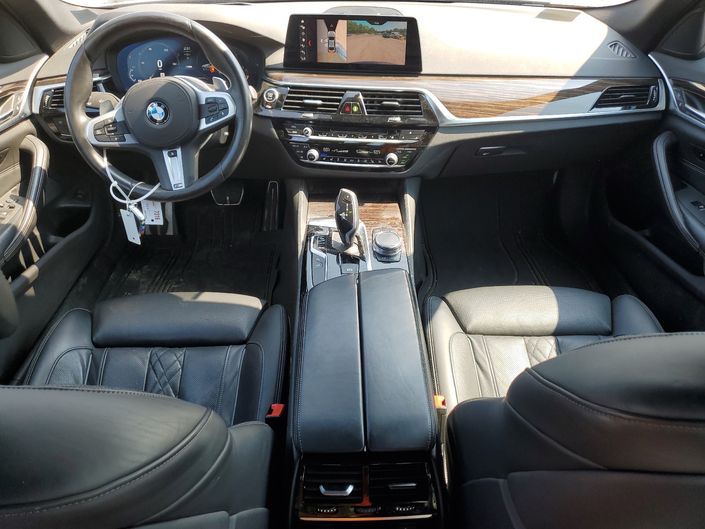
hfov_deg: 67.3
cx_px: 352
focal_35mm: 26
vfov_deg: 53.1
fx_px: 530
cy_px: 264
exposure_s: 1/294
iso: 50
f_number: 1.5
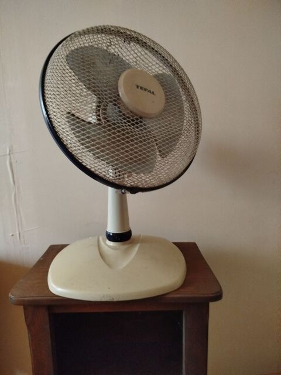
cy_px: 188
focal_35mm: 24
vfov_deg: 71.6
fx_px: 260
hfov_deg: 56.8
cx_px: 140
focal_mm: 5.31
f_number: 1.7
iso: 1250
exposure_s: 1/17
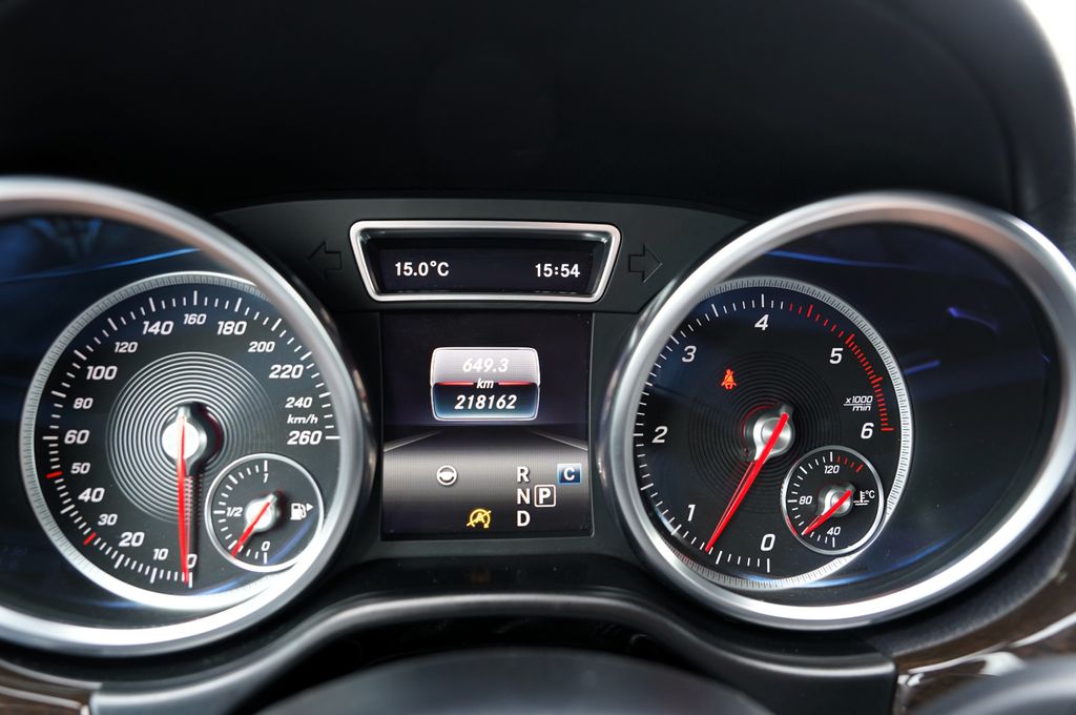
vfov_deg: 53.0
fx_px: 716
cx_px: 538
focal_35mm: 24
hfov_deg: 73.8
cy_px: 358
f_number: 4
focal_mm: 24
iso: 1000
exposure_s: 1/60
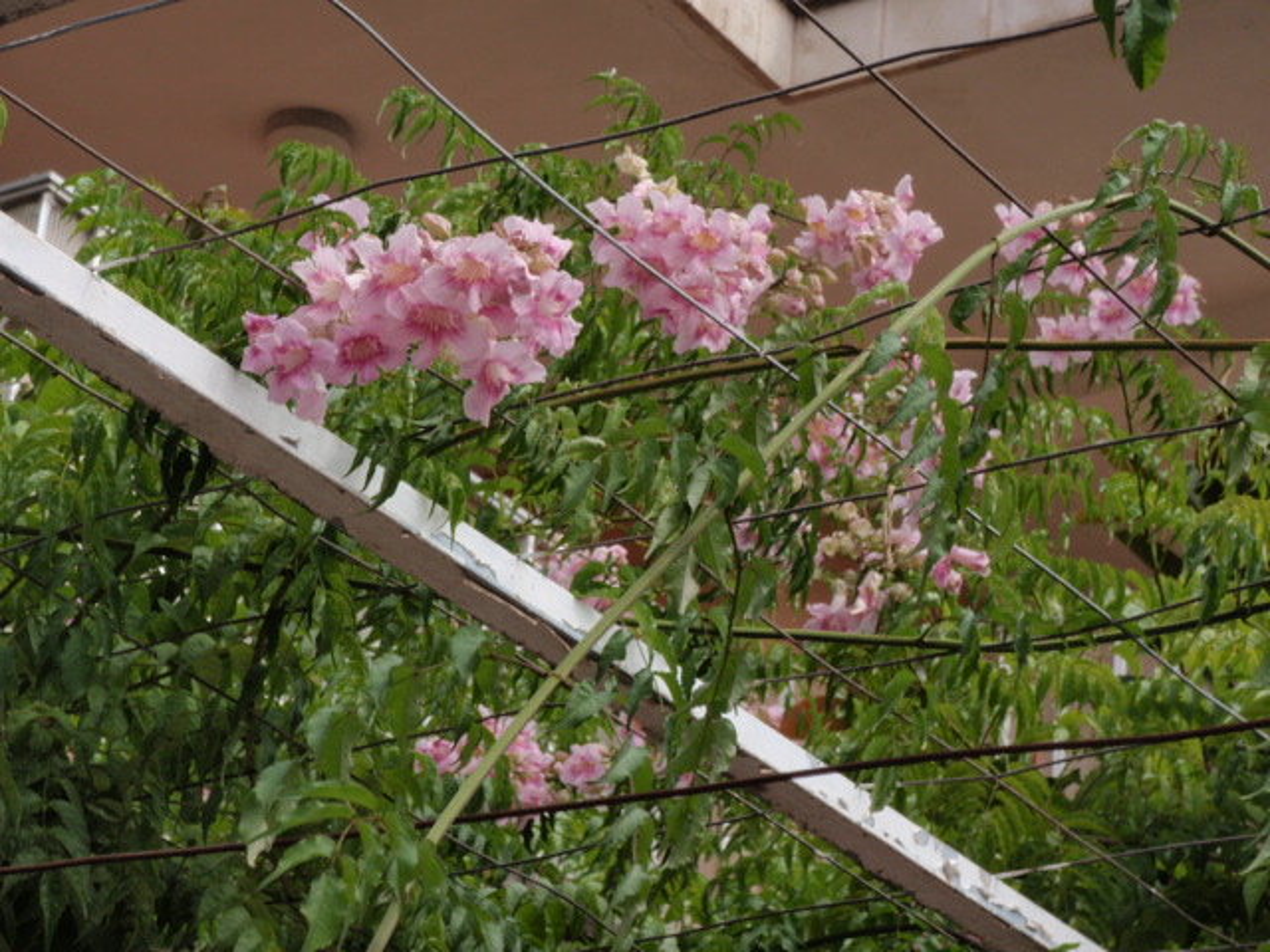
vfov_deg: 14.5
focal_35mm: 102
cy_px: 476
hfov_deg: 19.3
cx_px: 635
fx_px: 3742
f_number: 5.1
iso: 64
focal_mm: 18.2
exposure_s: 1/320
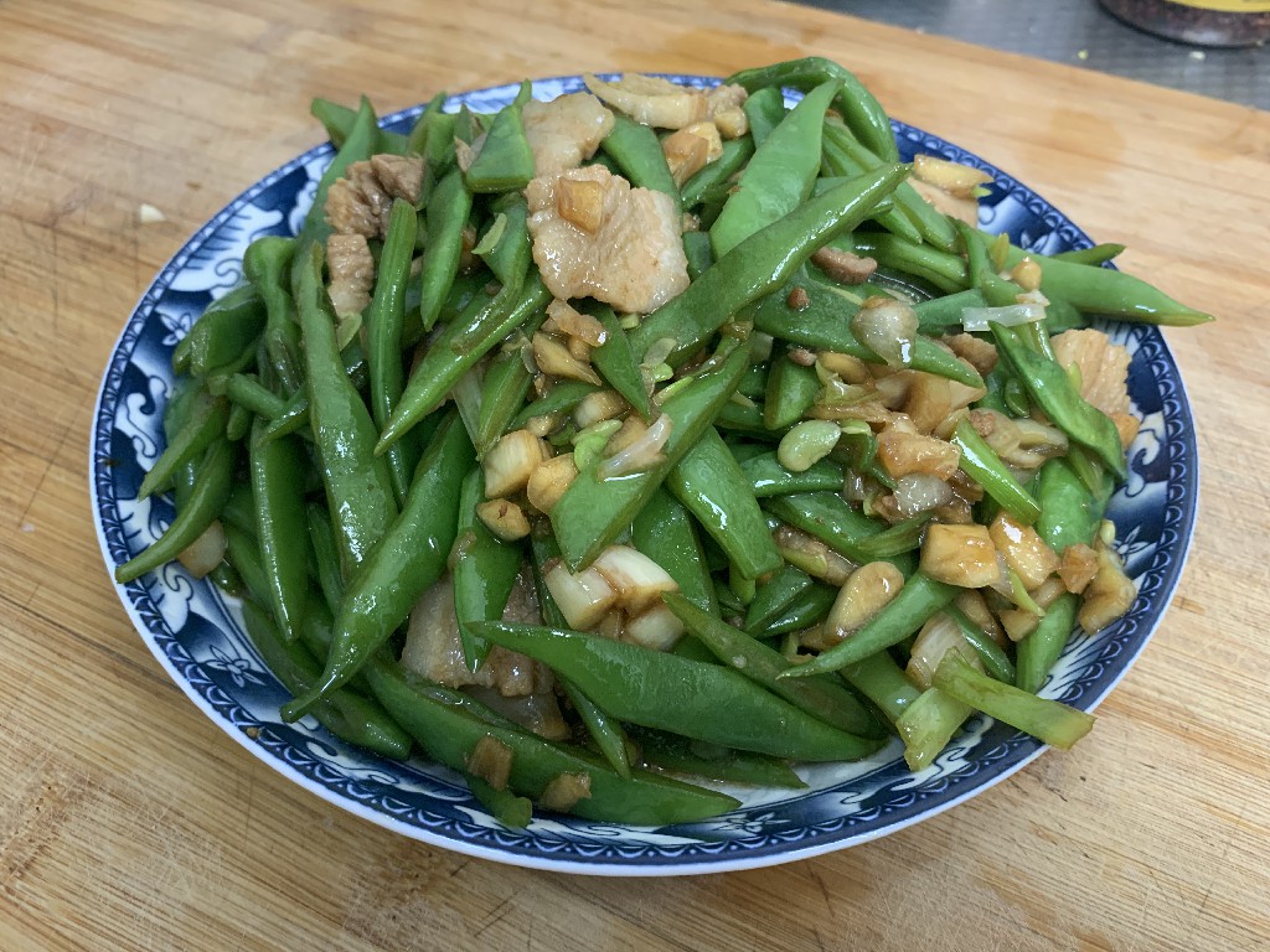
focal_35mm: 26
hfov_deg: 67.3
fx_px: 954
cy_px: 476
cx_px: 635
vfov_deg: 53.1
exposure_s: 1/60
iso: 250
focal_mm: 4.25
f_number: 1.8
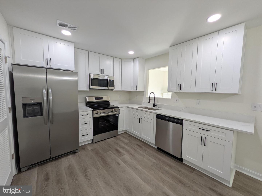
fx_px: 106
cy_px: 98
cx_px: 131
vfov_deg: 85.7
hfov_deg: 102.1
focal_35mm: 14
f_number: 2.2
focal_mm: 1.83
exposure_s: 1/120
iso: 128
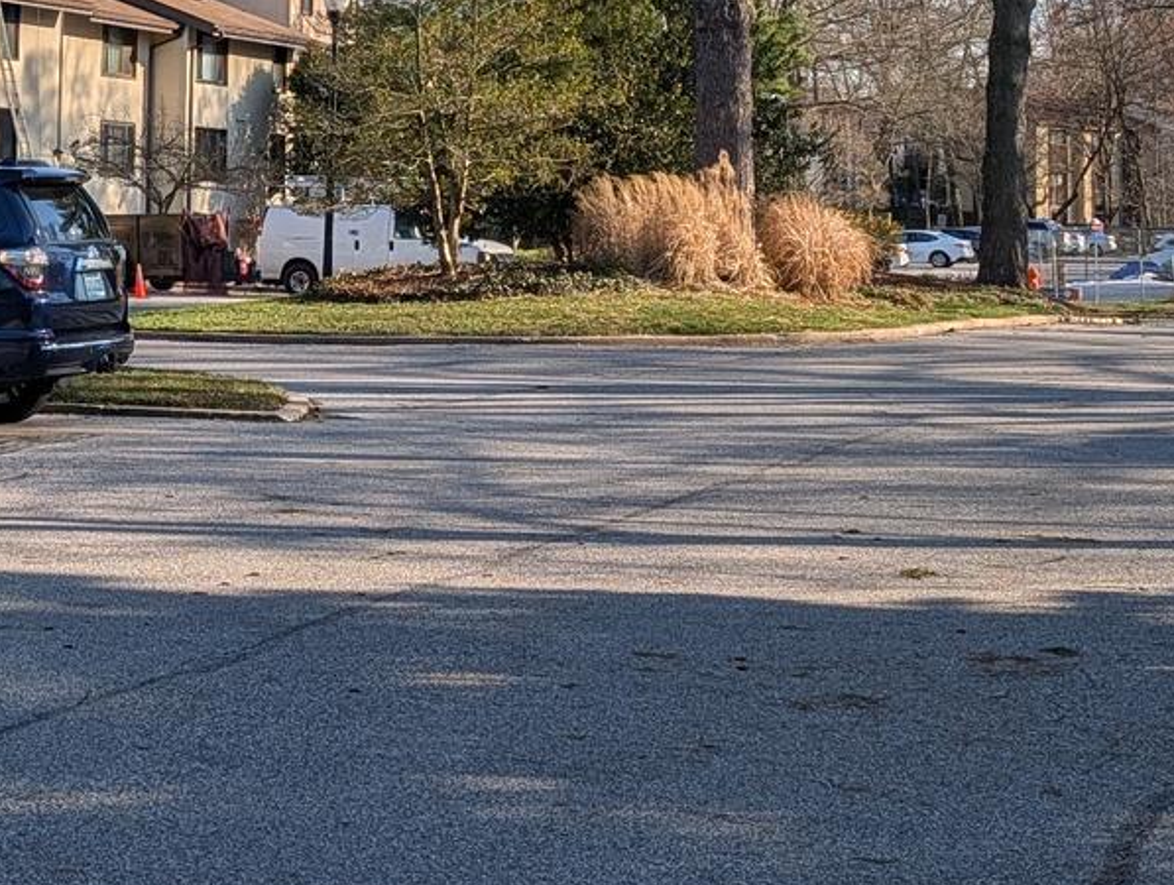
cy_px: -4
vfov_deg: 17.6
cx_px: -18
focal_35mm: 82
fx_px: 2786
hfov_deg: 22.8
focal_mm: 6.9
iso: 20
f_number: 1.68
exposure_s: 1/7194
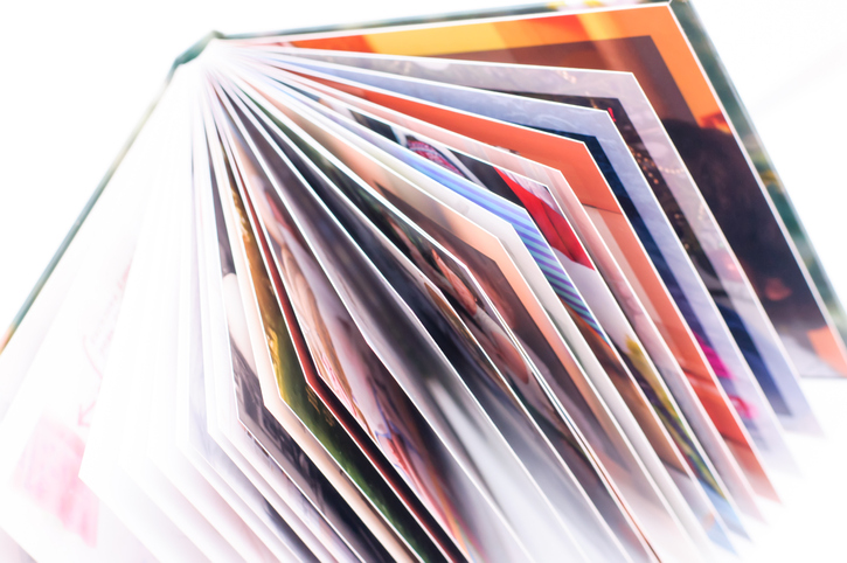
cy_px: 282
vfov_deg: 18.1
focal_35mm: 75
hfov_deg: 27.0
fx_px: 1763
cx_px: 424
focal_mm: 50
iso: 320
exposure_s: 1/200
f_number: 4.5
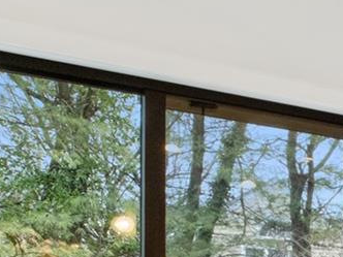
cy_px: 365
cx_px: 770
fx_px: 882
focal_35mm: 89
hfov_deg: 15.3
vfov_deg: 15.5
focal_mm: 10
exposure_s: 1/1.25
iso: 320
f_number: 10
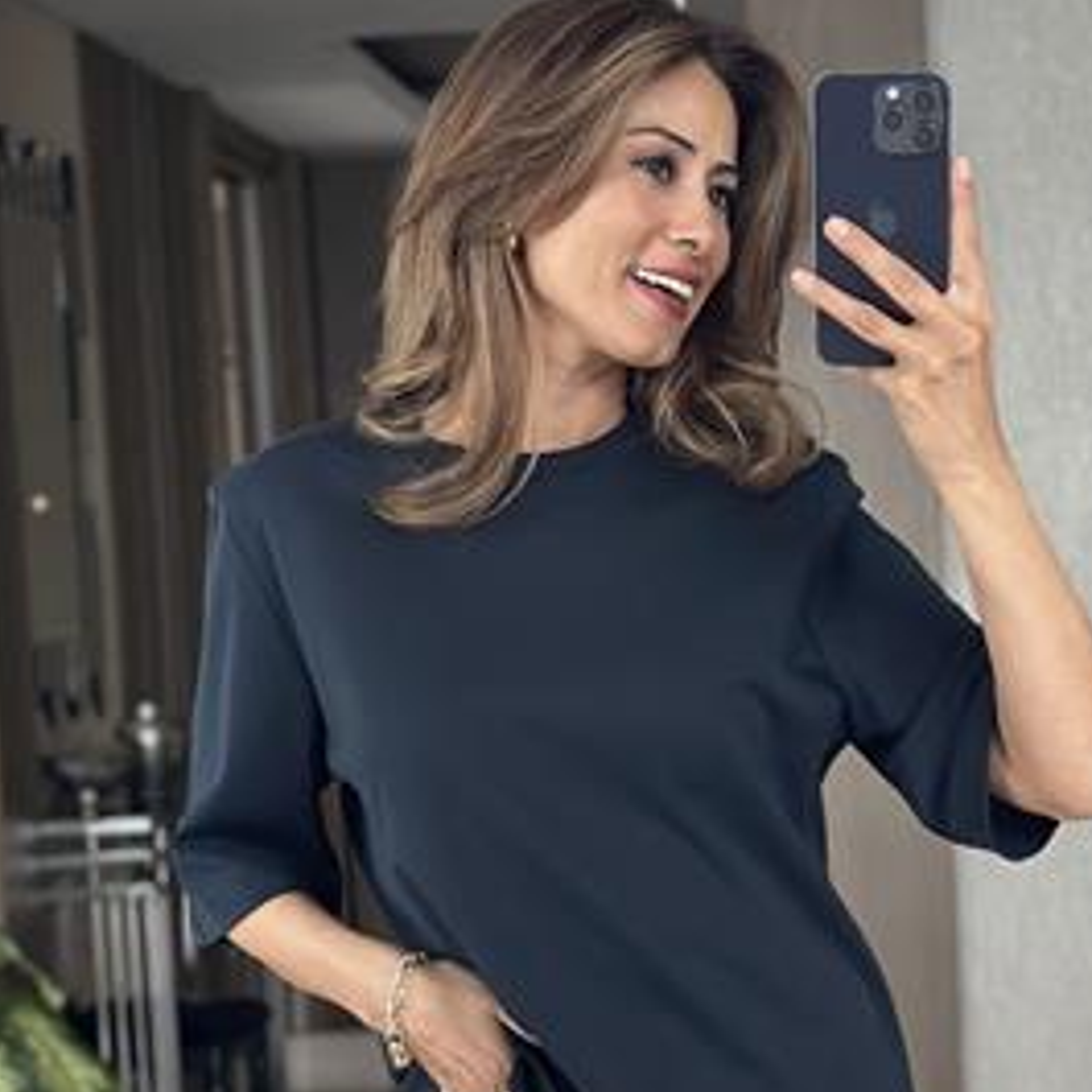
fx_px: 2891
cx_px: 684
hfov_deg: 21.3
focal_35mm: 81
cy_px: 804
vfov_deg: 21.2
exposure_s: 1/58
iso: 400
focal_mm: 6.86
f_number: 1.78
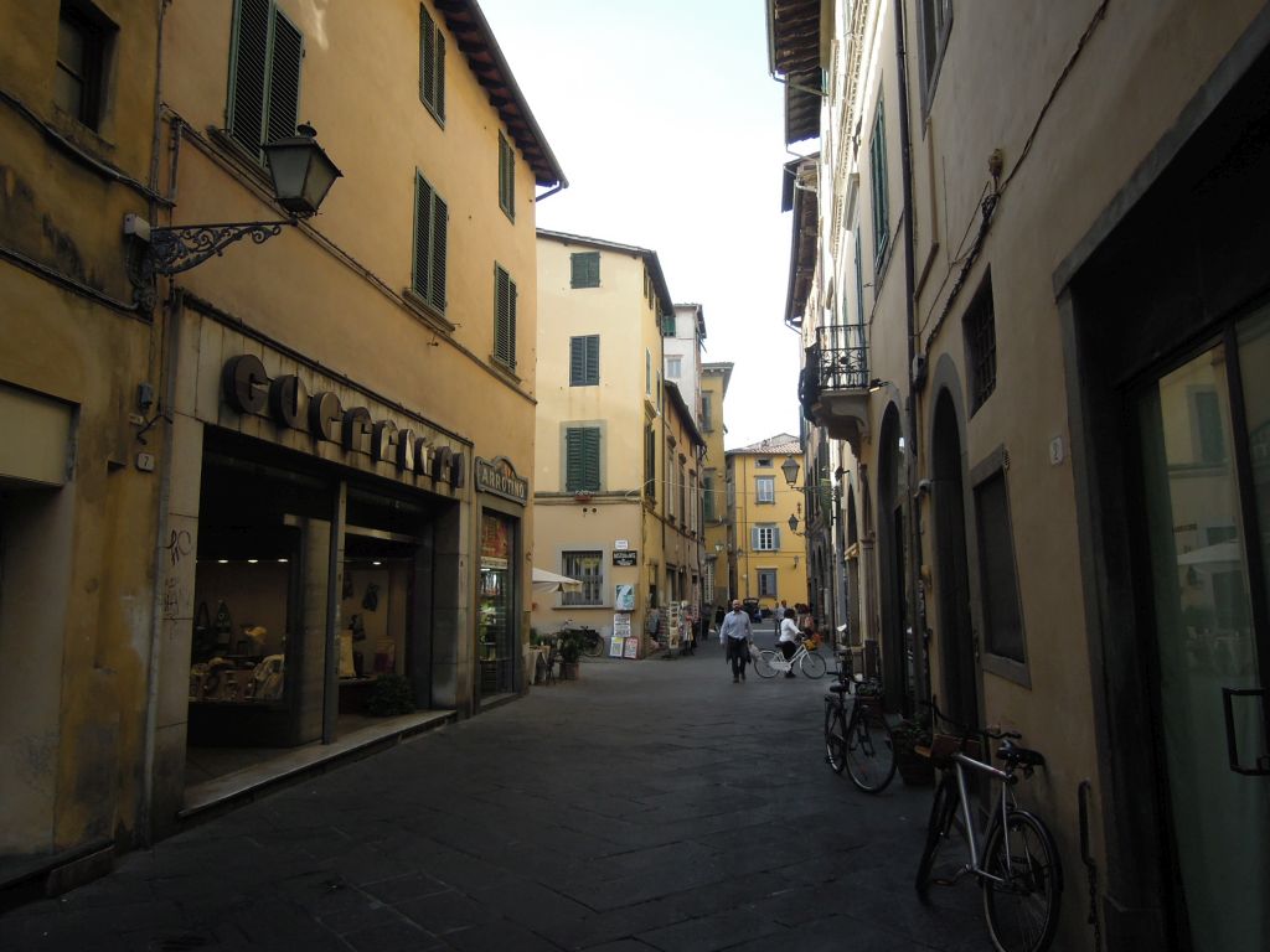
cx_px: 635
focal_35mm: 24
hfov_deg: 71.6
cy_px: 476
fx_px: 881
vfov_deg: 56.8
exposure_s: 1/800
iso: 160
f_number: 2.2
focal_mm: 4.3
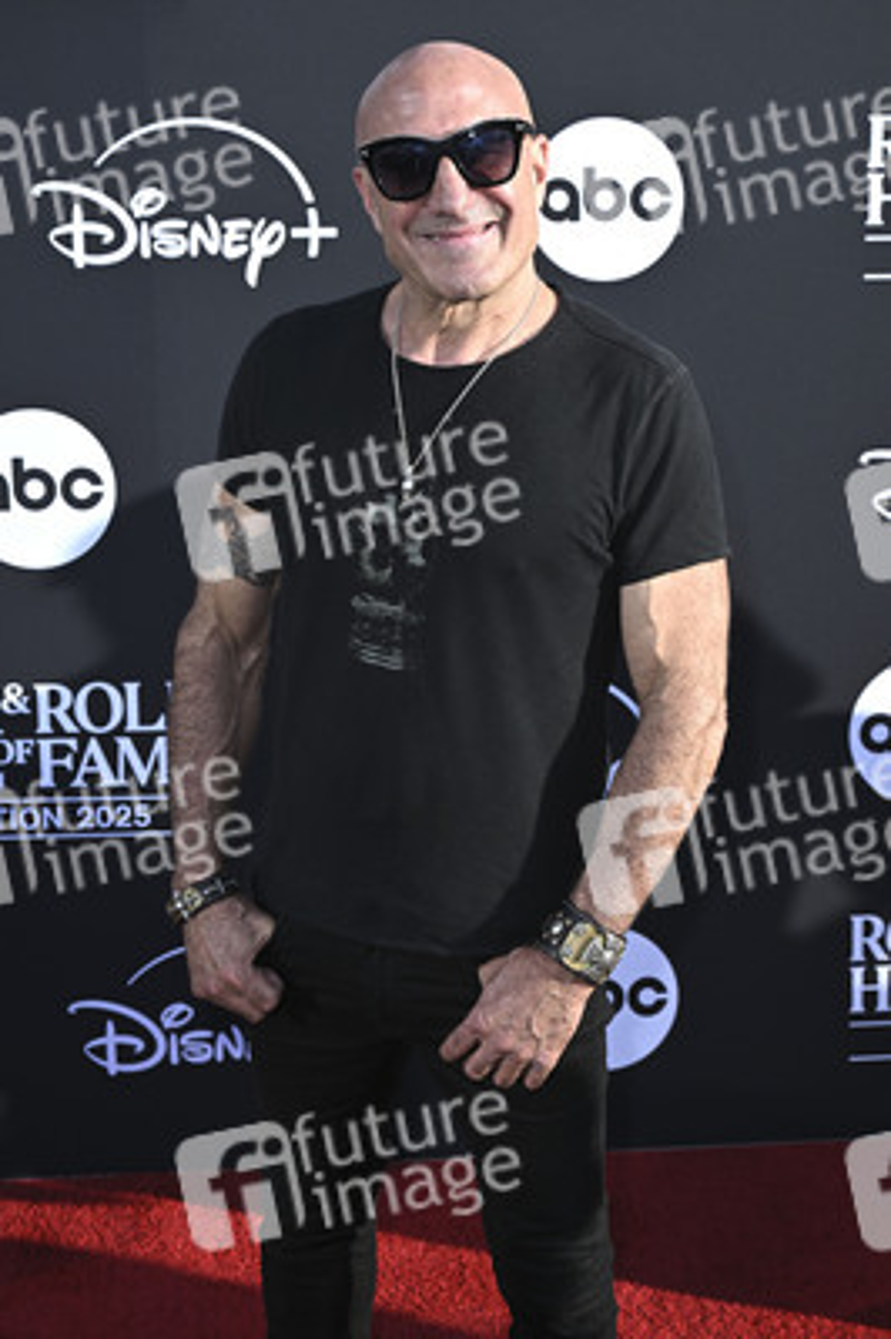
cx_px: 446
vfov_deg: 35.7
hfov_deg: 24.2
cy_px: 670
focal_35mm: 56
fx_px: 2082
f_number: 9
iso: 250
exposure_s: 1/320
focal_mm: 56
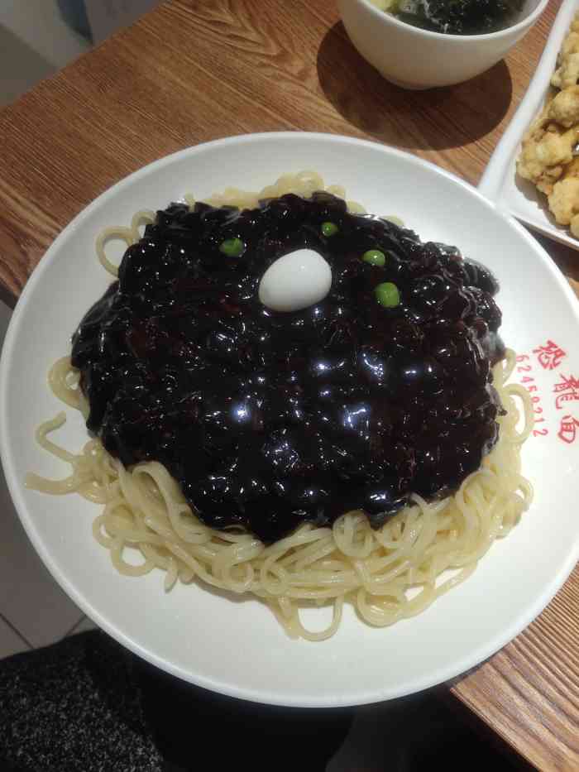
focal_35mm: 29
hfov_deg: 48.2
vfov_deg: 61.7
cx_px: 290
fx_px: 647
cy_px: 386
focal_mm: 4.27
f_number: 1.8
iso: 208
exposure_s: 1/100
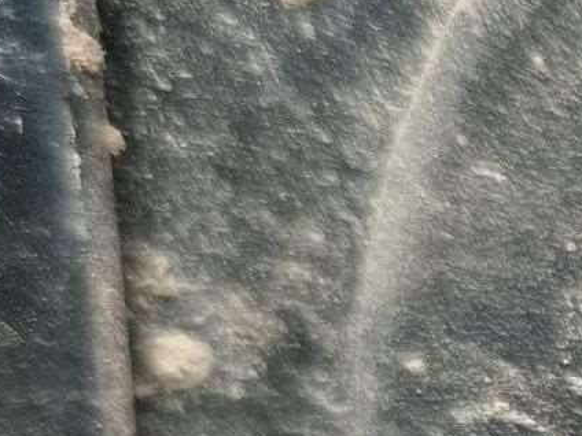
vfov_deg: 10.2
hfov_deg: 12.1
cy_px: 739
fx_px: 2337
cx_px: 1278
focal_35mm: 139
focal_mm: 5.5
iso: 71
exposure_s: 1/476
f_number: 1.75
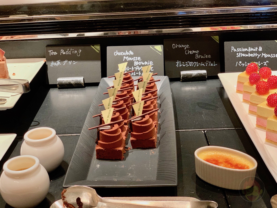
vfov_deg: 28.0
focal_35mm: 52
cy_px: 104
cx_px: 138
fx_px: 416
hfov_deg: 36.8
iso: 320
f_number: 2.4
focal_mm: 6
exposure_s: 1/50
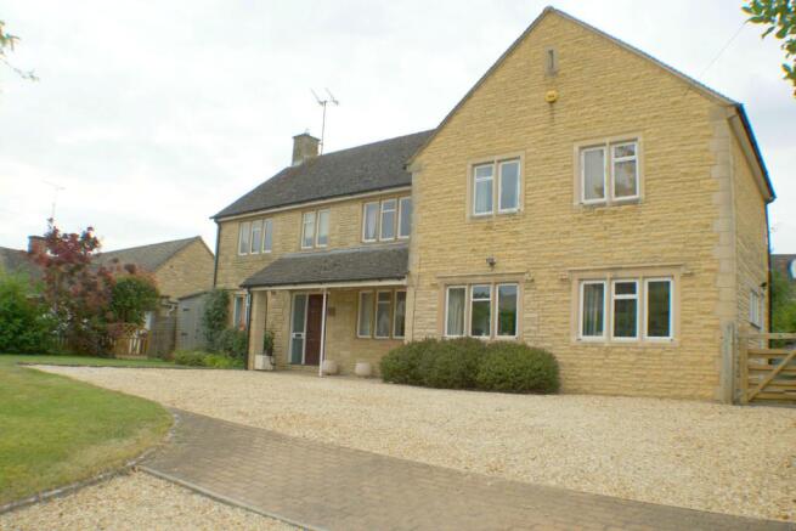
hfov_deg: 57.2
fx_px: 730
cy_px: 266
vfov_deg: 40.0
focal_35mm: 33
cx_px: 398
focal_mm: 22
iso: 100
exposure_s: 1/200
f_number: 8
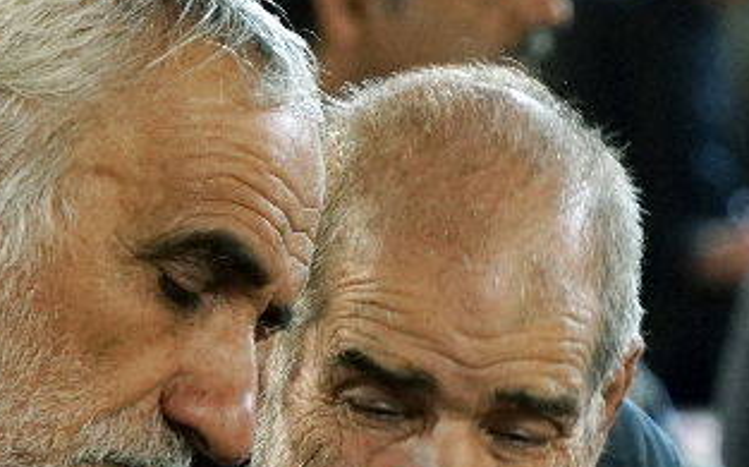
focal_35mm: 534
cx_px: 759
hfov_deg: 3.9
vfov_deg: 2.4
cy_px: 886
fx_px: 10891
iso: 1250
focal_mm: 70
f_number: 2.8
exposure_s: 1/80
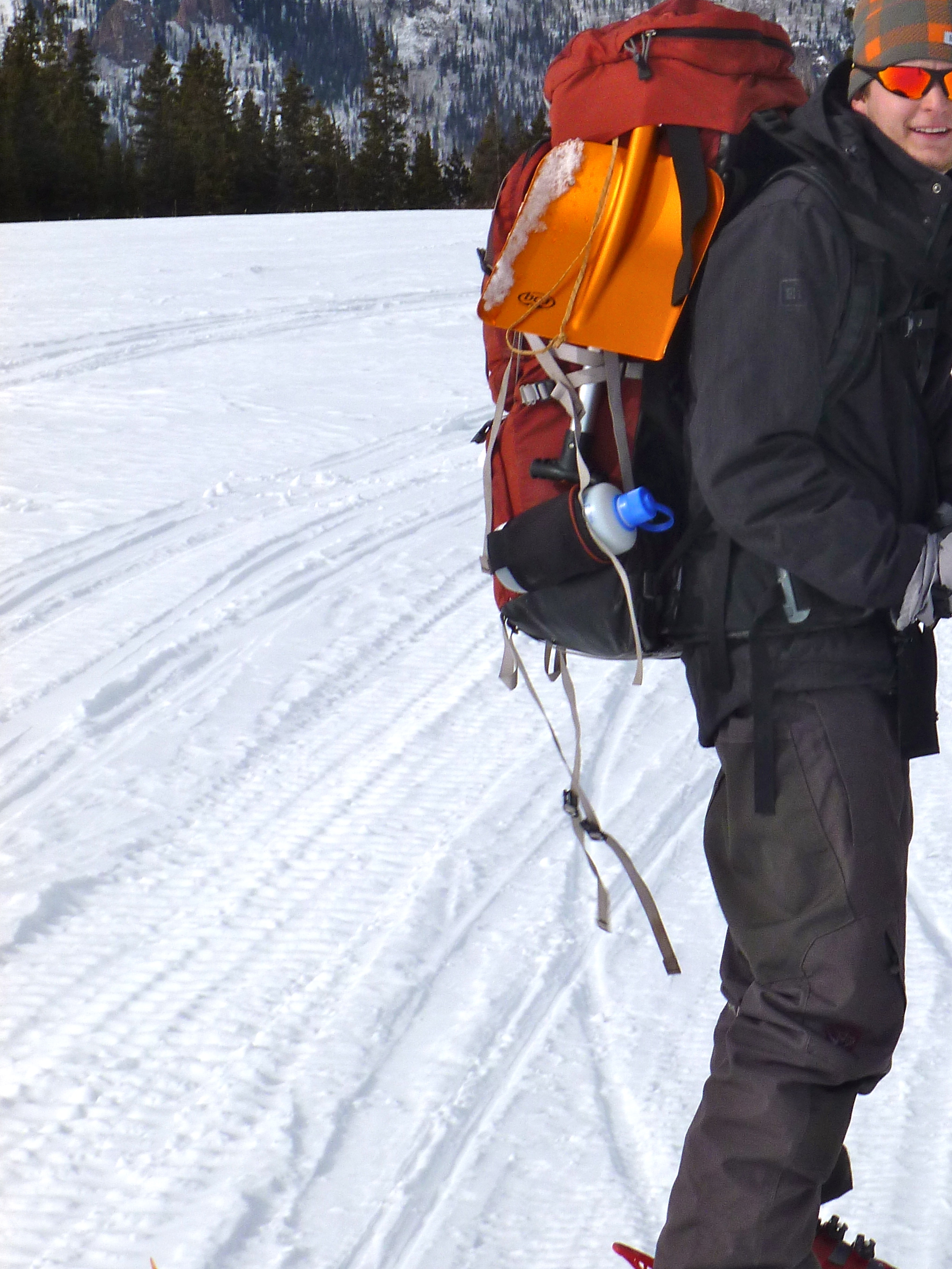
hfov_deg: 11.6
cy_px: 401
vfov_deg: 15.5
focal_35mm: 127
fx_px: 4657
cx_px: 800
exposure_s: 1/160
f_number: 13
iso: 100
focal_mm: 13.3
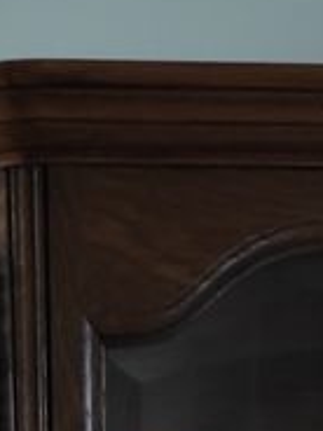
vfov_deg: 11.2
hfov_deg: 10.5
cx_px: 47
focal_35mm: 141
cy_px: 1099
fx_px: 1754
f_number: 1.79
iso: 527
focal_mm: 4.74
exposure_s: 1/33
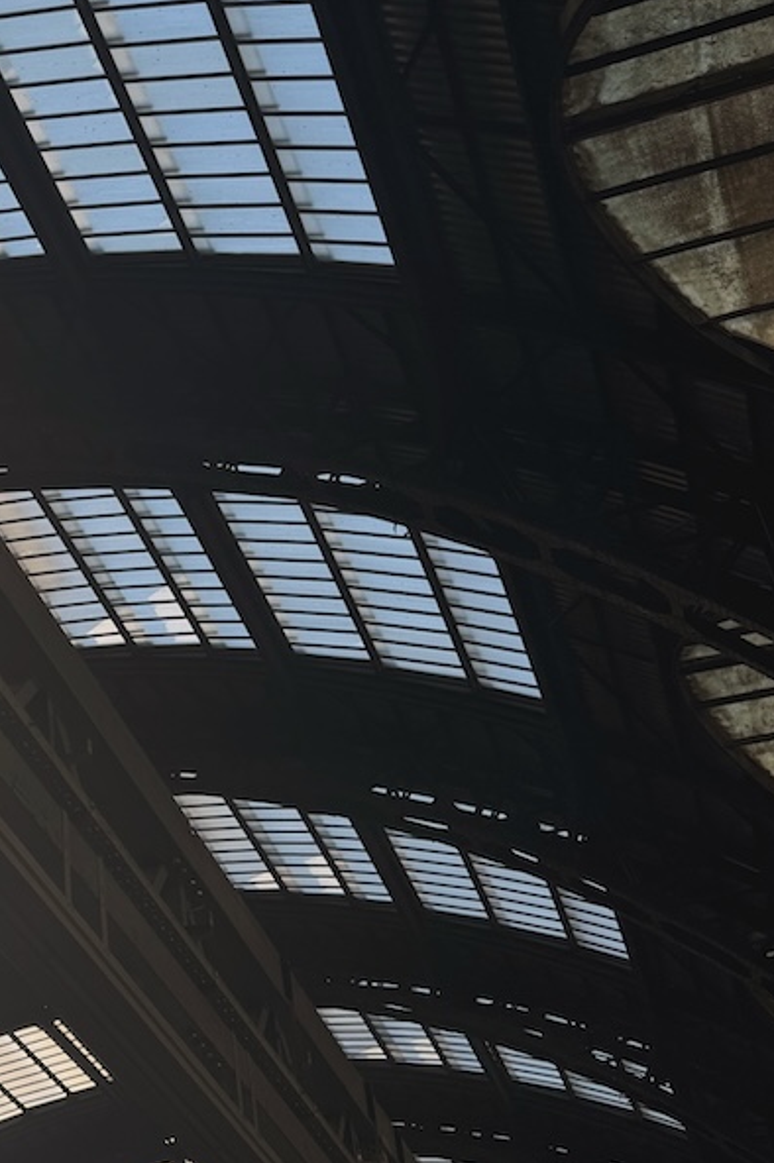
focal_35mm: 54
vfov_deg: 36.5
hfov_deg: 23.4
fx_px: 1743
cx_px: -96
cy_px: 393
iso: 80
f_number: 1.78
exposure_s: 1/1678
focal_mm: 6.76
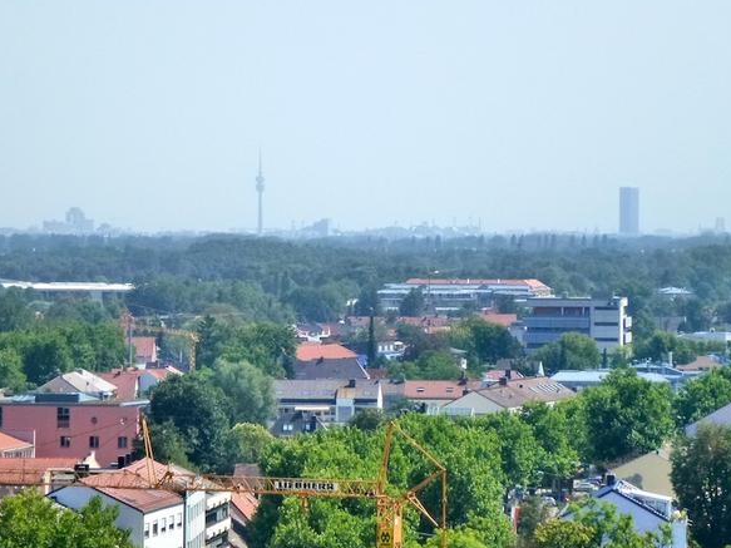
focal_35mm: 203
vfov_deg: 7.3
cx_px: 336
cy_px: 267
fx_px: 4286
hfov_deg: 9.7
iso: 250
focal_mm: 30.1
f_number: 5.4
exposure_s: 1/640
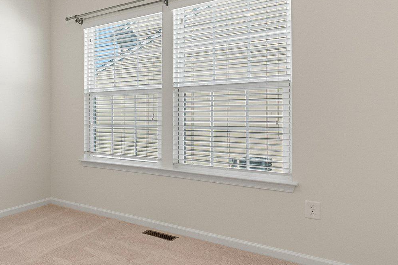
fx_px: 343
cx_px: 31
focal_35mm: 31
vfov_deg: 42.1
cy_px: 109
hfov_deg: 52.1
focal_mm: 10
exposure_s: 1/25
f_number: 8
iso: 640
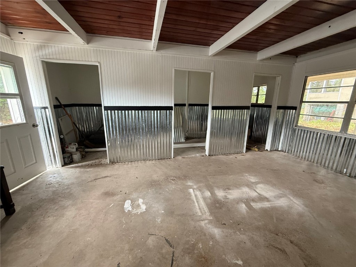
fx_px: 144
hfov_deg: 102.1
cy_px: 134
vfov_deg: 85.7
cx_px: 178
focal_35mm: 14
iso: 320
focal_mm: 2.22
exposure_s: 1/63
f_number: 2.2
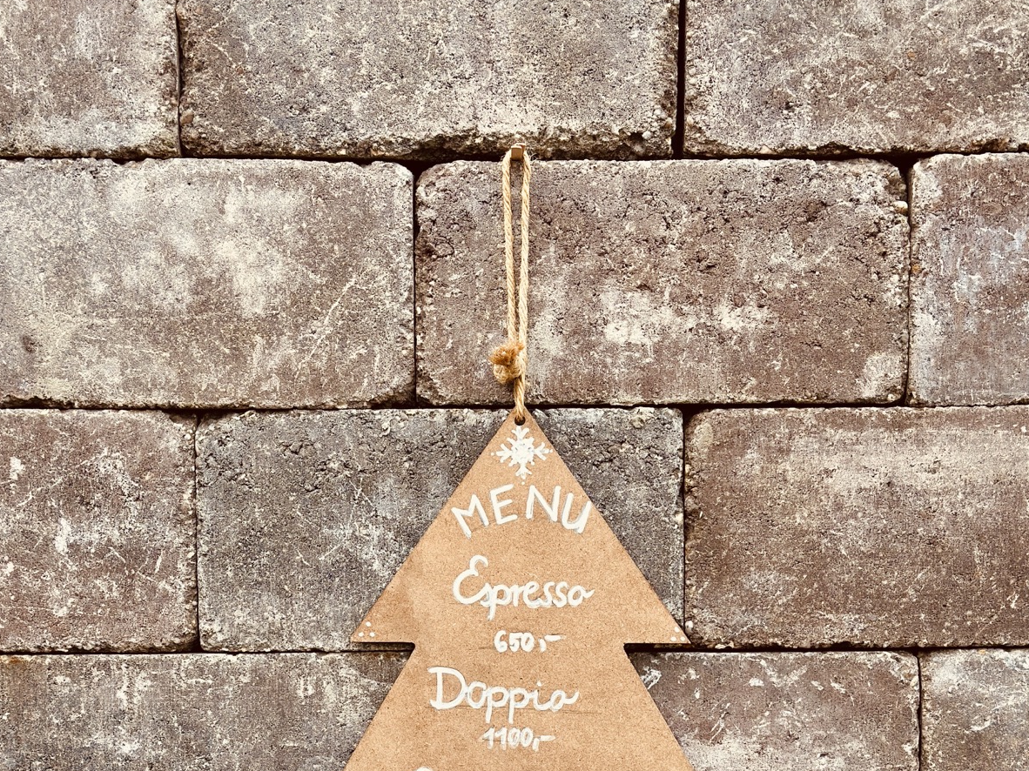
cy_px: 641
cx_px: 518
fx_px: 1932
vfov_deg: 22.2
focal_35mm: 65
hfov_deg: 29.8
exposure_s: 1/450
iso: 80
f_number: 1.78
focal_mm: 6.86
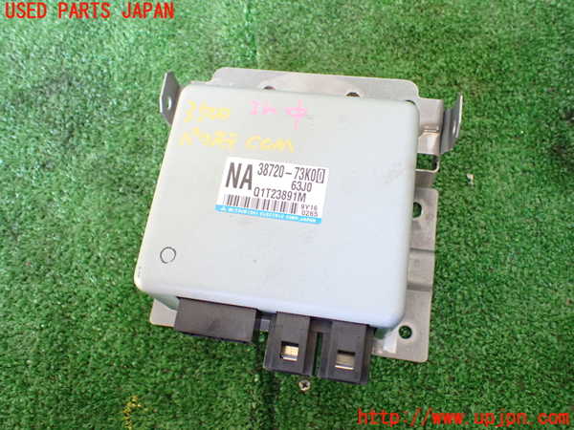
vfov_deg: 46.8
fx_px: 497
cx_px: 287
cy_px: 215
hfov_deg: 60.0
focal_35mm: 30
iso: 800
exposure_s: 1/60
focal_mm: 5.4
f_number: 2.3
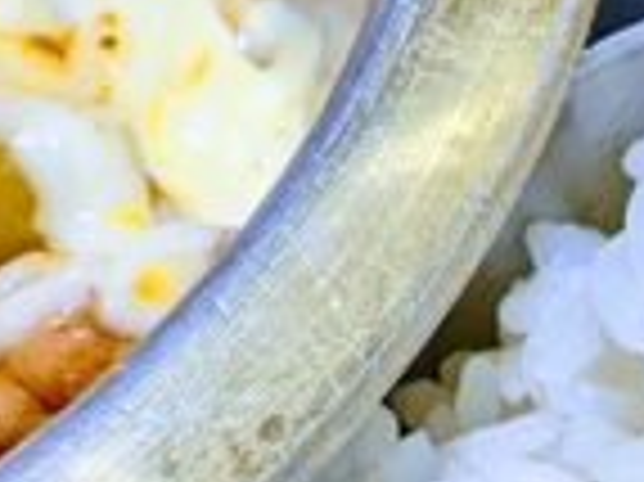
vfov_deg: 7.6
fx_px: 3606
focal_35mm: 194
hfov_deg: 10.1
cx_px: -122
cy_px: 302
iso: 76
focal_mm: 4.44
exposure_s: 1/120
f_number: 1.8
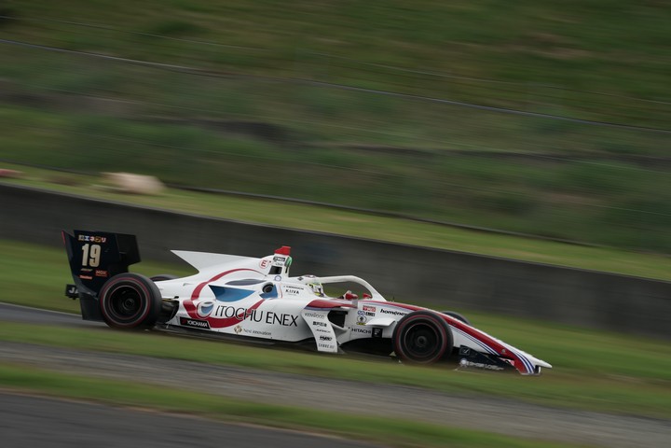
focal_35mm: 257
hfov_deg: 8.0
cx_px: 336
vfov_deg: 5.3
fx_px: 4790
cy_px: 224
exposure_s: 1/80
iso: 200
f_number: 13
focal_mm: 257
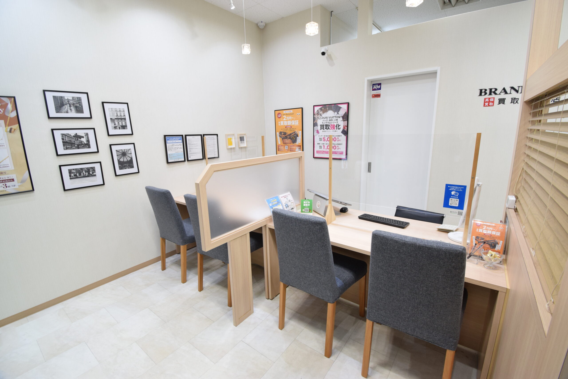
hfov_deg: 100.4
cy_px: 190
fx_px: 237
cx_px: 284
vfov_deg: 77.3
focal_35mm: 15
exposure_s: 1/30
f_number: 8
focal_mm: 10
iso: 800
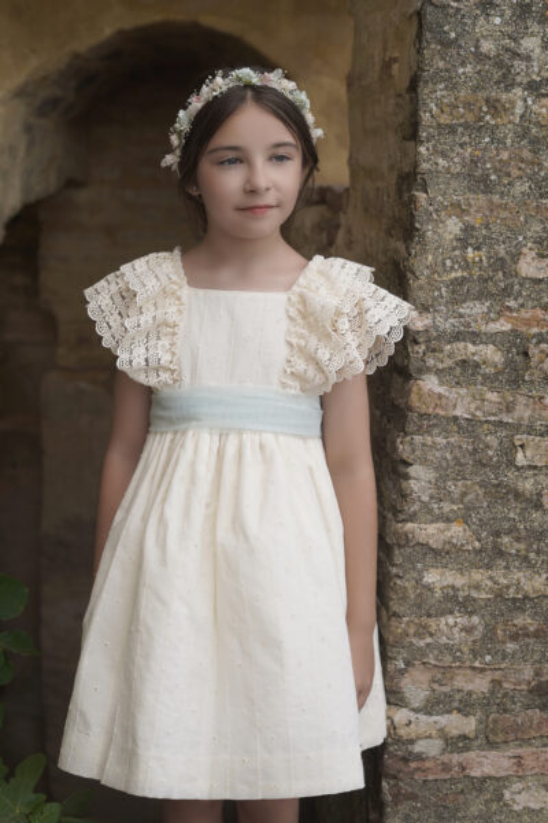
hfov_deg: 27.0
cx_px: 274
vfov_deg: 39.6
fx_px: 1142
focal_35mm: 50
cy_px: 412
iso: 100
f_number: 4
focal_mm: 50
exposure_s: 1/160
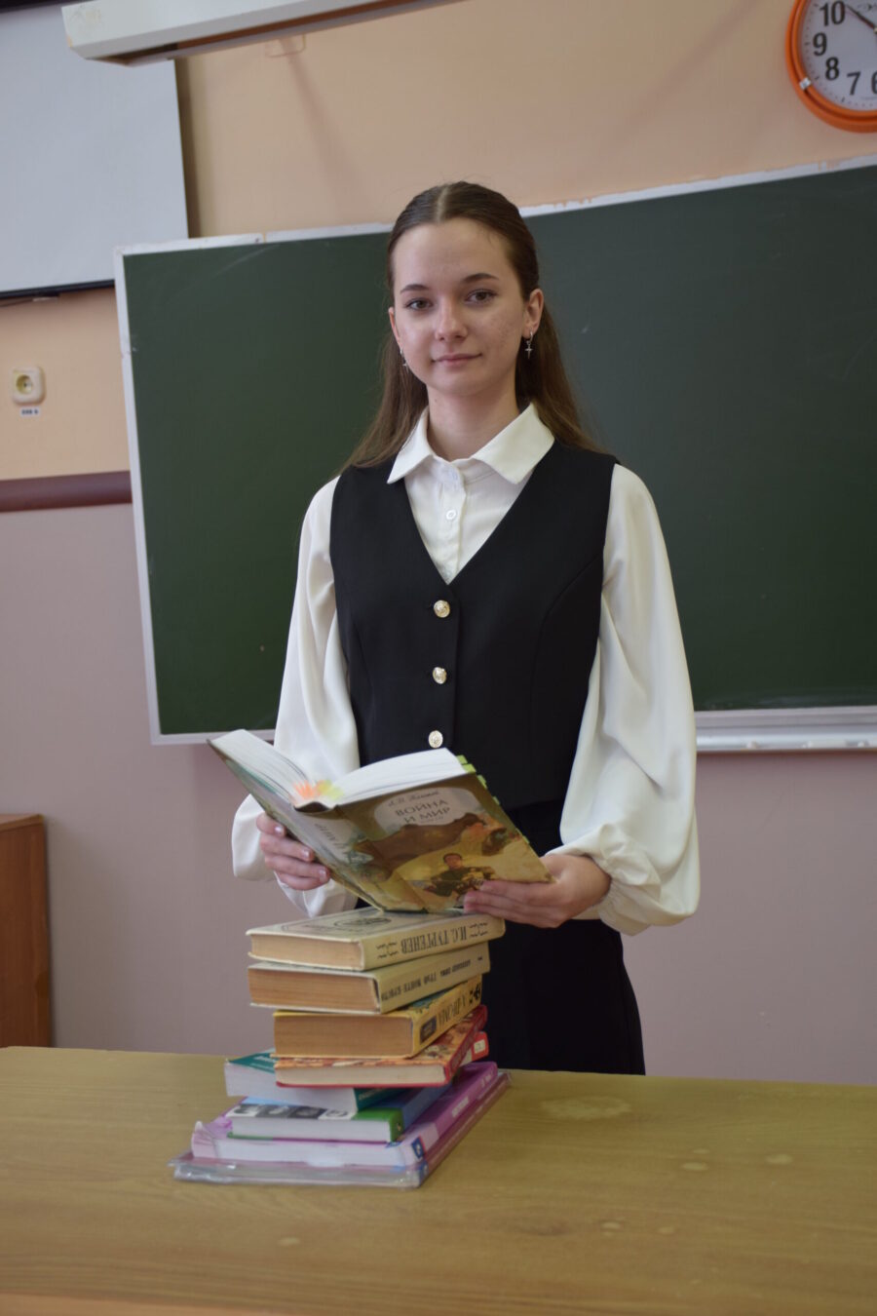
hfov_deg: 26.5
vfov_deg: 38.9
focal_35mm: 51
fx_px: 1863
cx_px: 438
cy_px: 658
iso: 450
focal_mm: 34
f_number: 4.2
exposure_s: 1/60
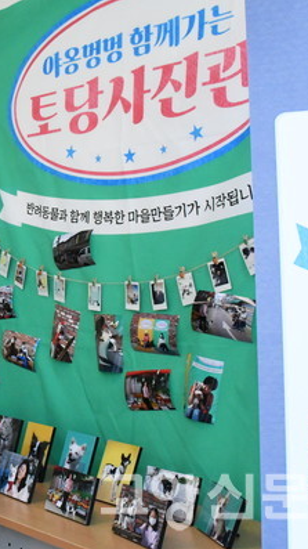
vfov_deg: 36.6
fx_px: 828
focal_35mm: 57
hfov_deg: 19.5
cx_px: -86
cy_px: 275
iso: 8000
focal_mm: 24
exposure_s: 1/2000
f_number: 5
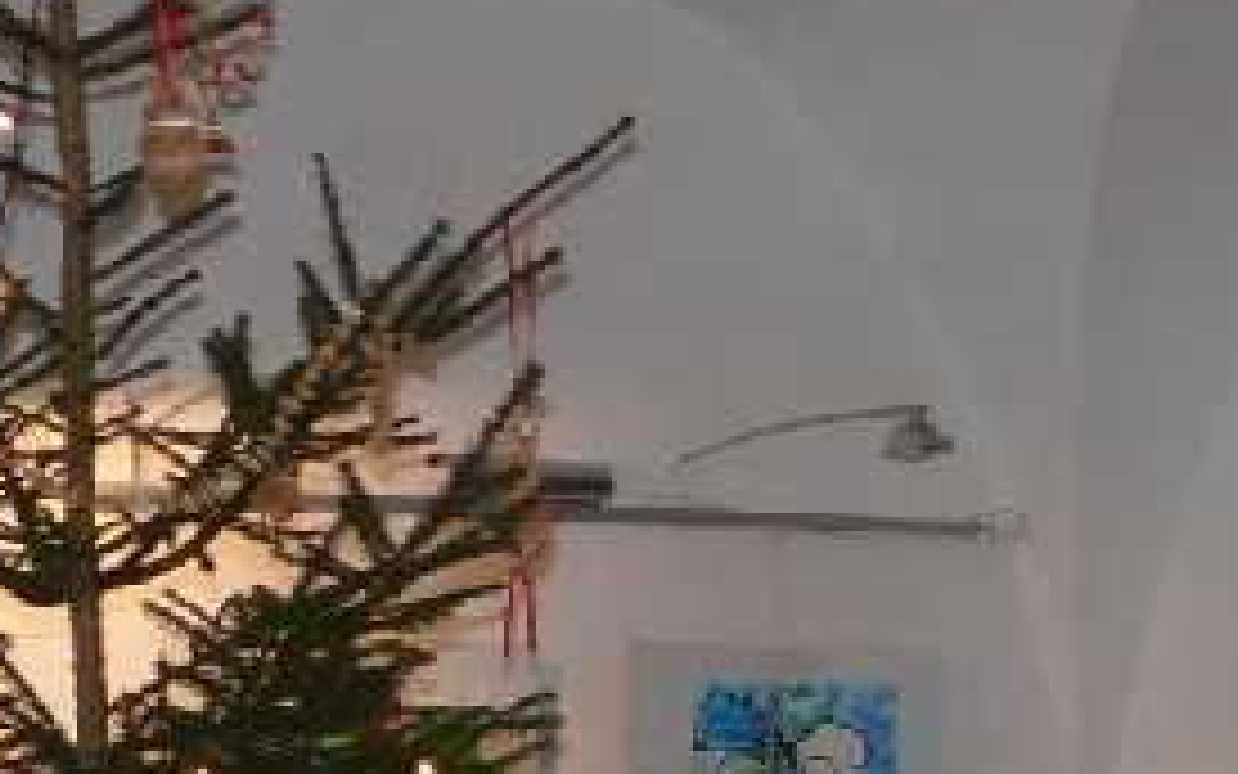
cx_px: 2417
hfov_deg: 11.2
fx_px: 5771
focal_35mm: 171
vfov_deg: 7.5
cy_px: 1242
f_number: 2.8
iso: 200
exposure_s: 1/30
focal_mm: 7.7
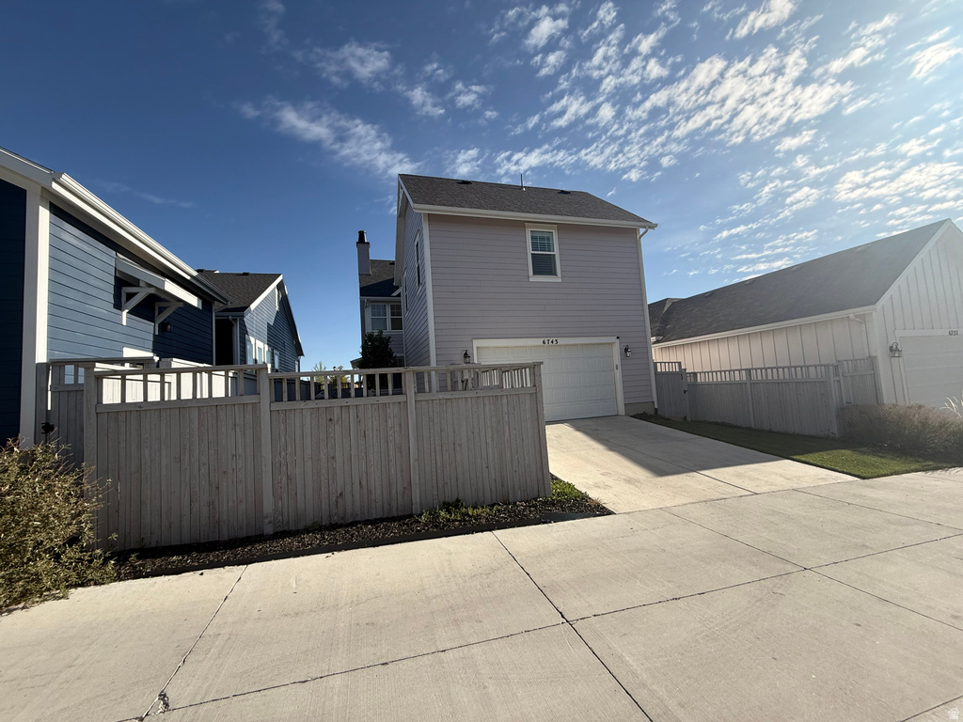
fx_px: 389
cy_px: 361
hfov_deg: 102.1
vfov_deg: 85.7
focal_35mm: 14
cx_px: 482
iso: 50
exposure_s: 1/1368
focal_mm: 2.22
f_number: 2.2
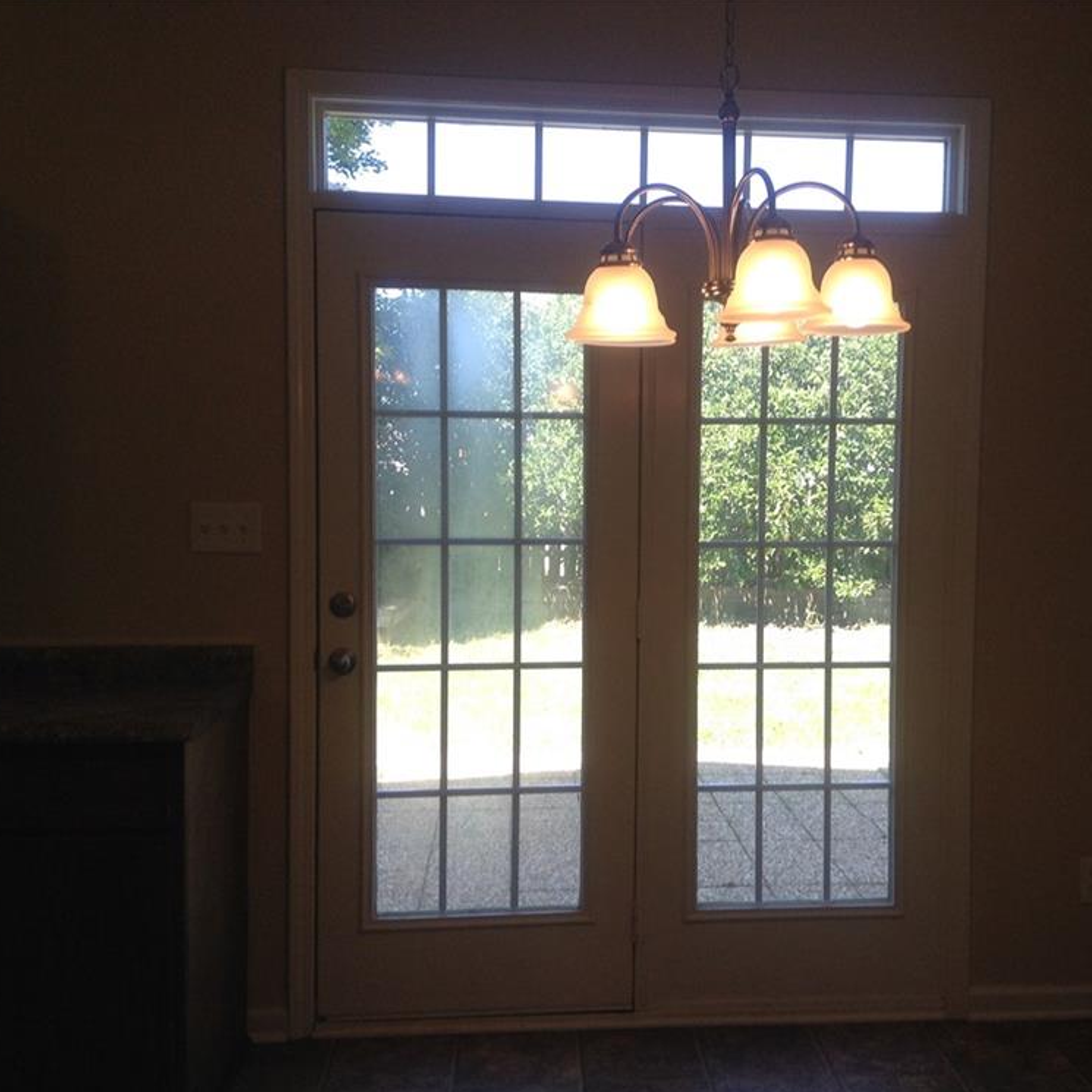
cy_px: 556
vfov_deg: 41.9
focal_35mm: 40
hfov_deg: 41.7
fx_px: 1428
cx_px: 658
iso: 32
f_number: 2.4
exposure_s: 1/100
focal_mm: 3.3
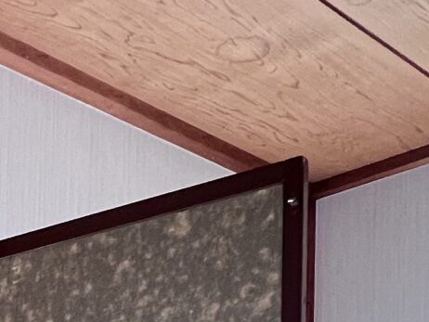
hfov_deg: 21.0
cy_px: 627
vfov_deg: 16.2
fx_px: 893
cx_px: -282
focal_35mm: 72
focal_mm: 1.57
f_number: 1.8
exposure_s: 1/98
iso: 250
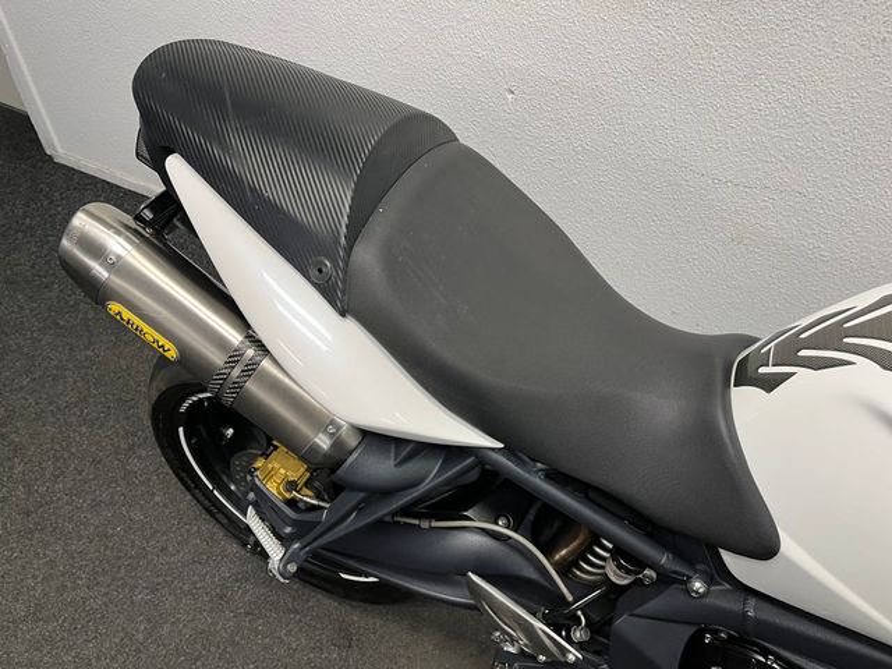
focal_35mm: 26
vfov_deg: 53.1
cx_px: 446
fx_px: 670
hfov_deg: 67.3
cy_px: 334
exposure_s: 1/50
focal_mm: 5.1
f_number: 1.6
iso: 64
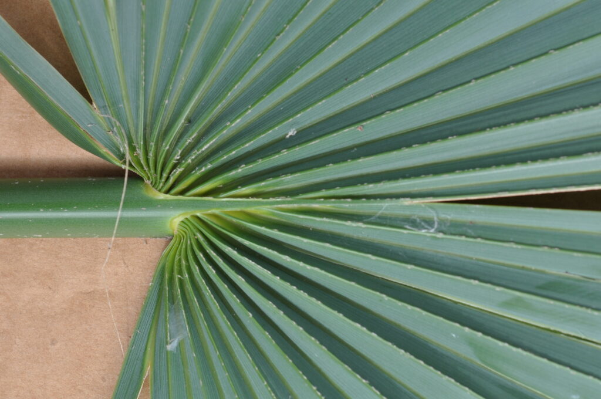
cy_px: 200
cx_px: 300
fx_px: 2626
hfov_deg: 13.1
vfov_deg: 8.7
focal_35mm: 158
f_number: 8
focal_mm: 105
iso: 200
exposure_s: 1/125
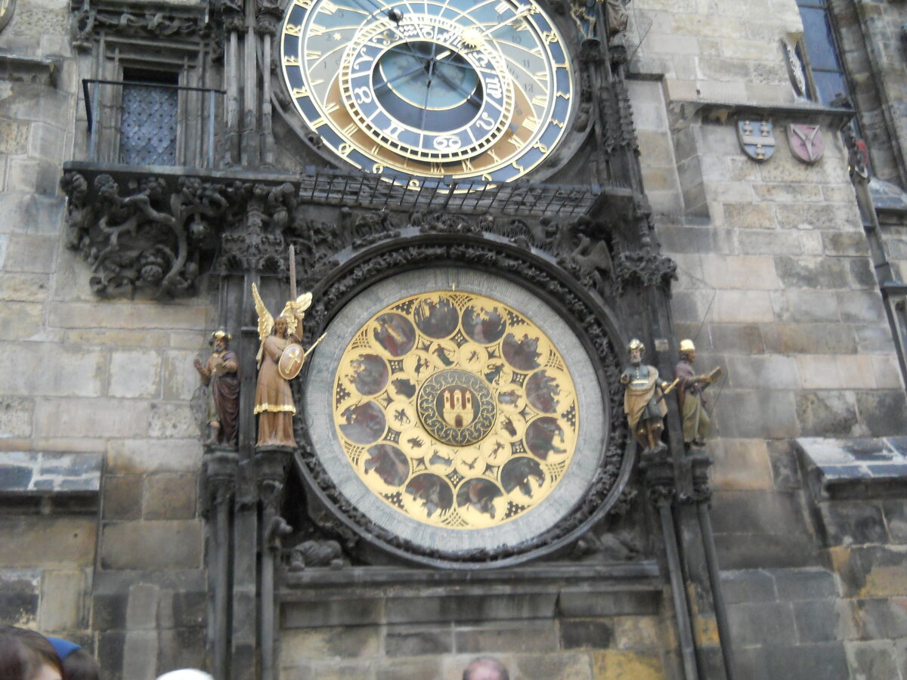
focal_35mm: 41
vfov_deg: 35.1
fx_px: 1074
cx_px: 454
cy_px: 340
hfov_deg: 45.8
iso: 400
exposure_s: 1/80
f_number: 3.1
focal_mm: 6.72
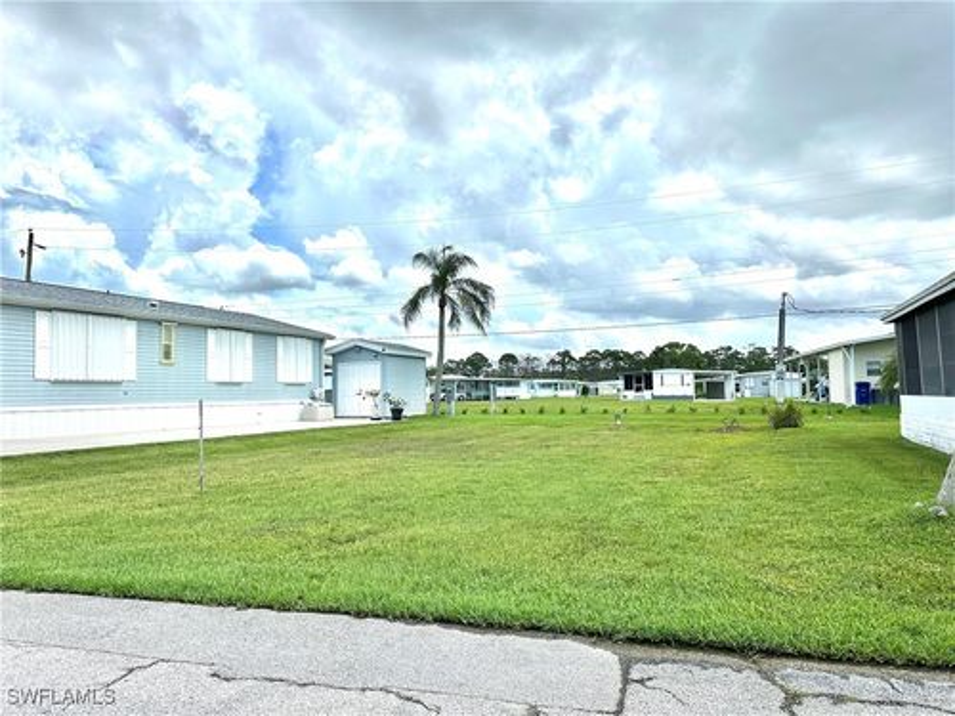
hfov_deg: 71.6
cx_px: 478
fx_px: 662
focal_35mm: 24
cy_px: 358
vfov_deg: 56.8
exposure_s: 1/8929
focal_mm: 6.86
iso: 80
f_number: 1.78
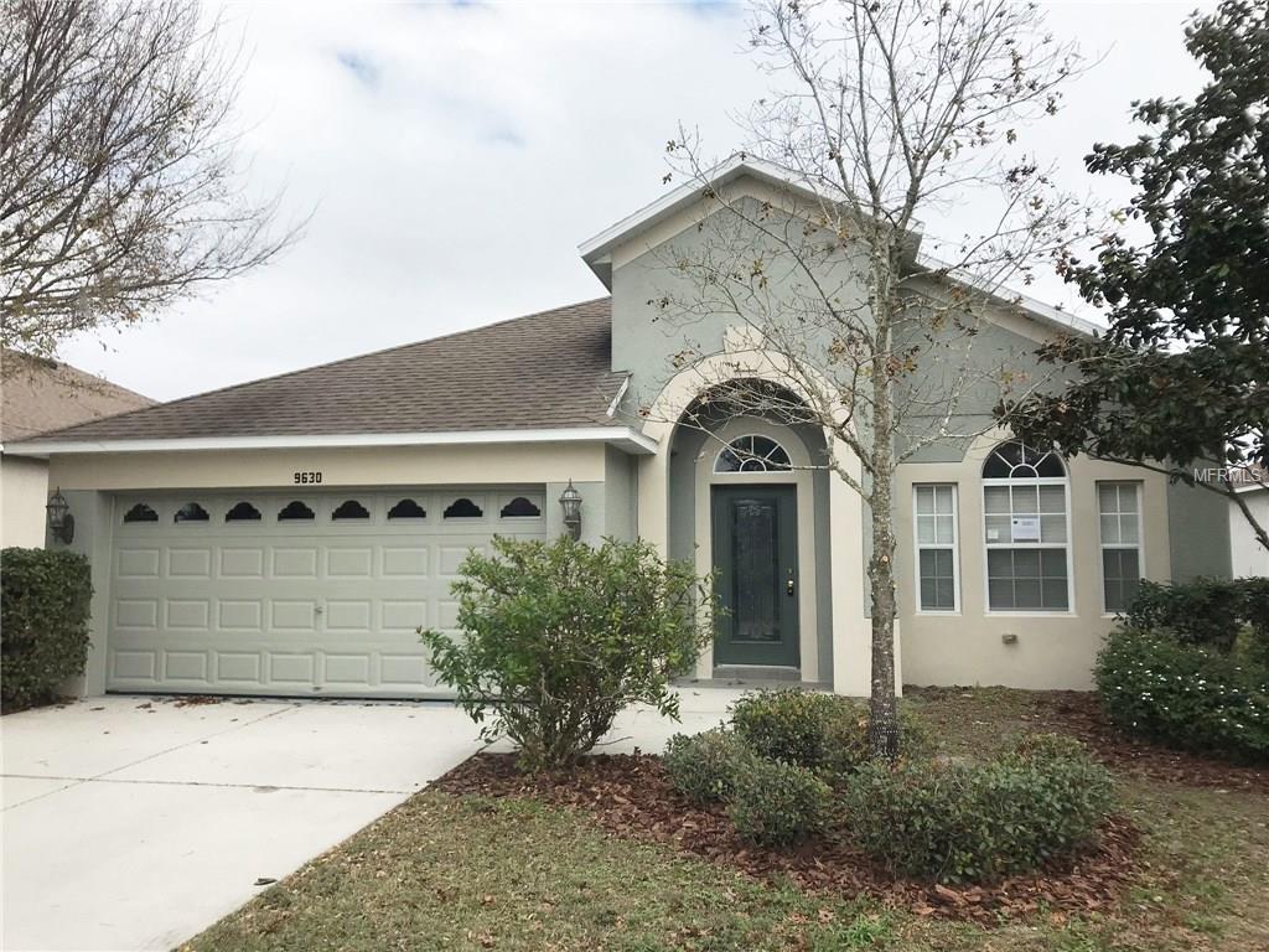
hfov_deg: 63.4
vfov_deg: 49.7
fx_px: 1026
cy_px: 476
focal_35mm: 28
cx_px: 634
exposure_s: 1/2179
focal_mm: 3.99
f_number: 1.8
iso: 20
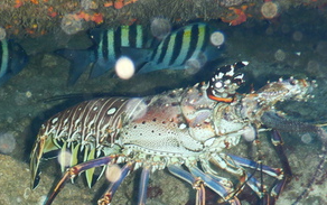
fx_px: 838
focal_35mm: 94
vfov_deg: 13.8
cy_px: 178
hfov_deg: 22.0
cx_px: 102
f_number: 4.2
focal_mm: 6.6
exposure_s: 1/30
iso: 200
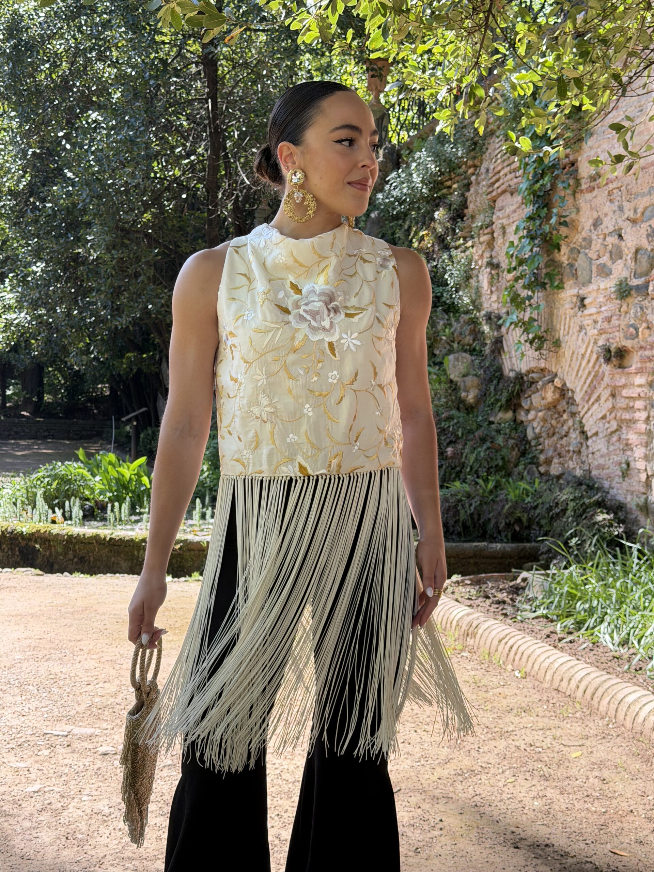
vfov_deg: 39.7
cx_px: 327
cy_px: 436
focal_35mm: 48
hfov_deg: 30.3
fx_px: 1209
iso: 100
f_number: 1.78
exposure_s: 1/596
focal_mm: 6.76
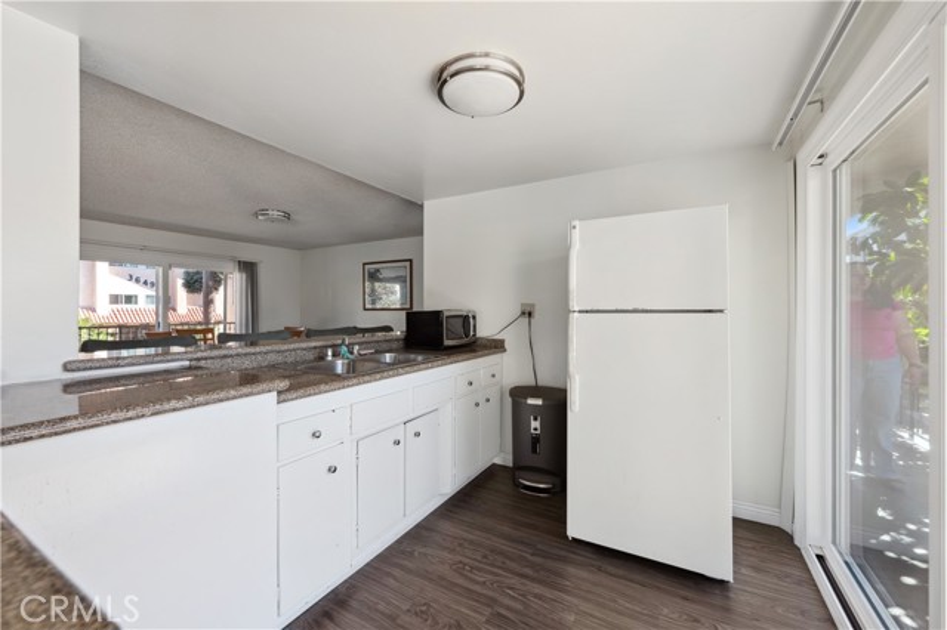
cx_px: 474
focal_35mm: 14
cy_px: 315
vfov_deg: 81.1
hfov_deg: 104.3
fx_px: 368
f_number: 9
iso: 100
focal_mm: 14
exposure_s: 1/80
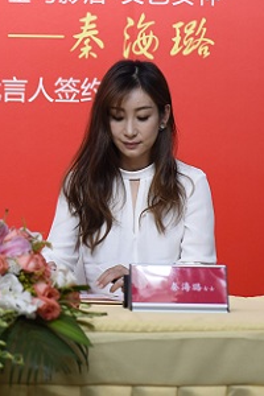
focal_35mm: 149
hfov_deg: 9.1
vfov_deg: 13.7
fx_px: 1639
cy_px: 119
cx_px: -18
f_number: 4
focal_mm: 70
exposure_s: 1/125
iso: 1250
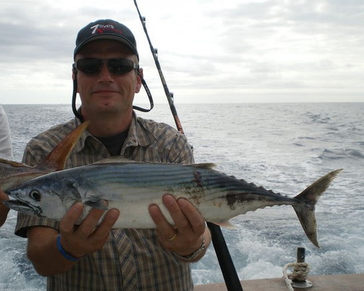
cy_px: 145
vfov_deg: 29.7
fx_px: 549
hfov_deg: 36.6
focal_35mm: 51
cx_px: 167
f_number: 5.2
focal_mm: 8.4
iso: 50
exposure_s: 1/400
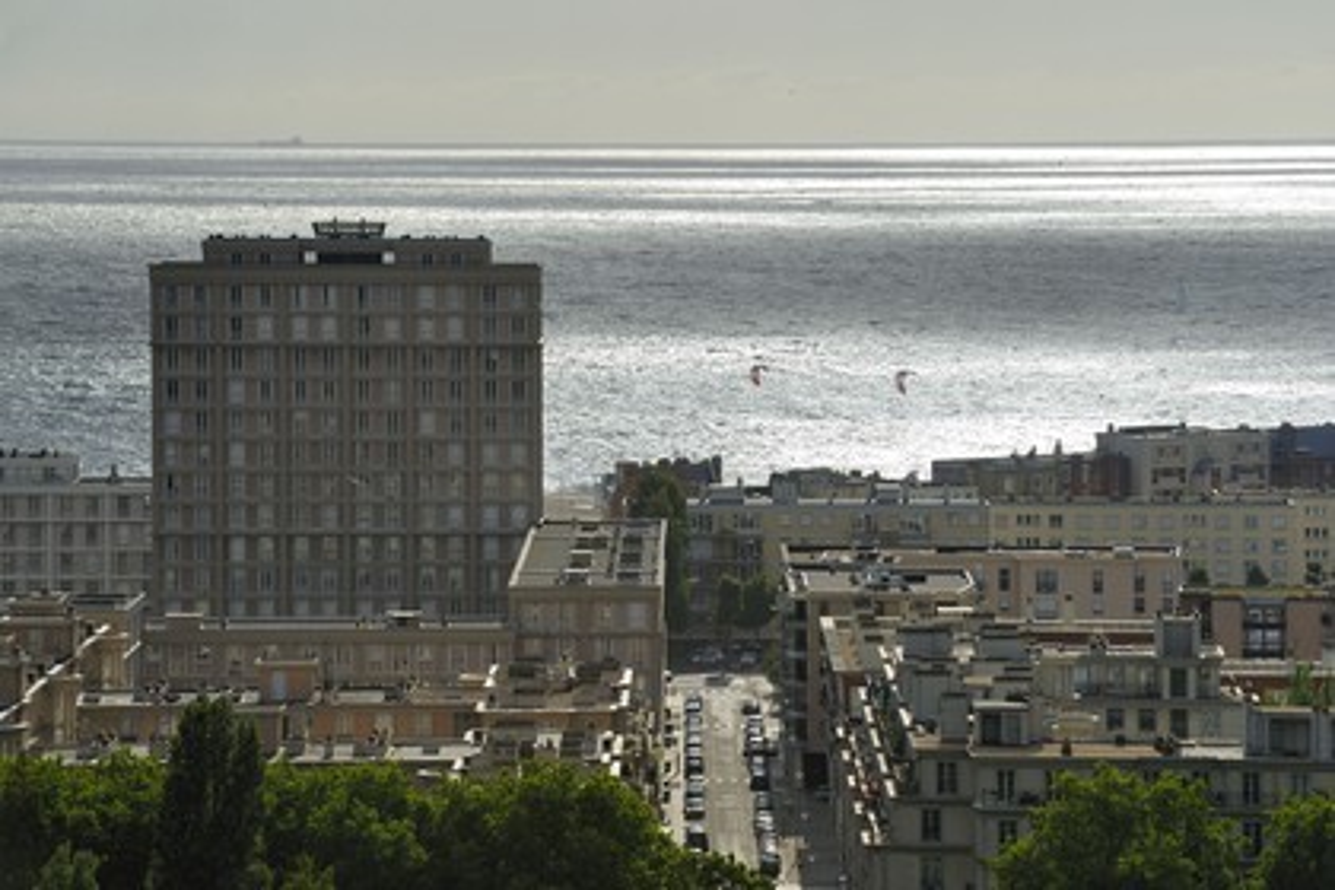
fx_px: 6489
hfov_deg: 11.7
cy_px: 445
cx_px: 668
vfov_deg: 7.8
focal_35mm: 175
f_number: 11
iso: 200
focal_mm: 175
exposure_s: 1/400
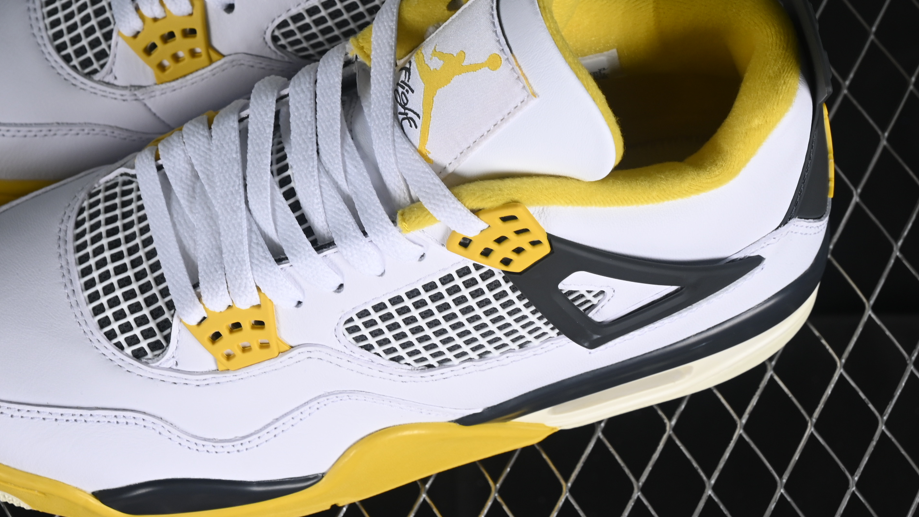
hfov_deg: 18.6
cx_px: 353
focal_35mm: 115
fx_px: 2802
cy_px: 112
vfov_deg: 10.5
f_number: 7.1
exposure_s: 1/80
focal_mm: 50
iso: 160
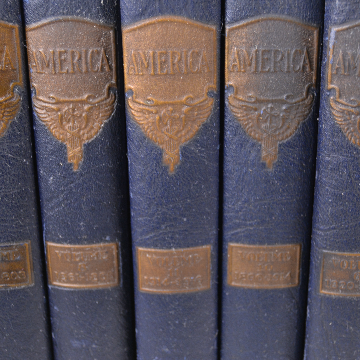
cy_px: 152
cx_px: 197
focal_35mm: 63
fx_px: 741
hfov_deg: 27.3
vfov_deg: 27.3
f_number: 4.2
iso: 400
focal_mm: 26
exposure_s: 1/80
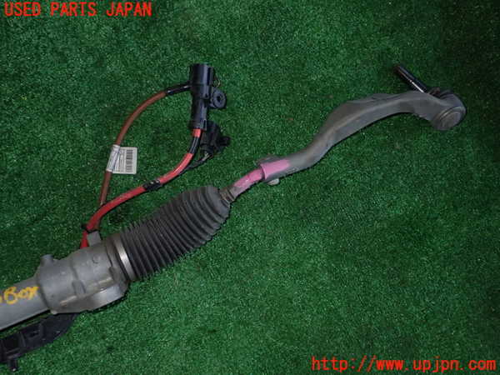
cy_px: 188
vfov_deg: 35.1
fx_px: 592
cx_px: 250
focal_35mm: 41
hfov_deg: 45.8
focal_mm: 7.31
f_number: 8
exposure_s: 1/40
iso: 250
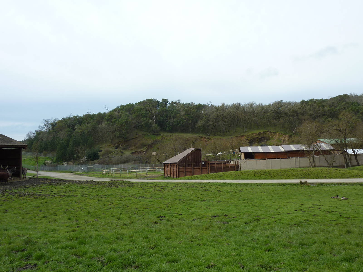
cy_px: 136
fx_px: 304
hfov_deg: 61.7
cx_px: 182
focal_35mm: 29
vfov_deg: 48.2
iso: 80
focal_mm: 4.7
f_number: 3.4
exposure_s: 1/500
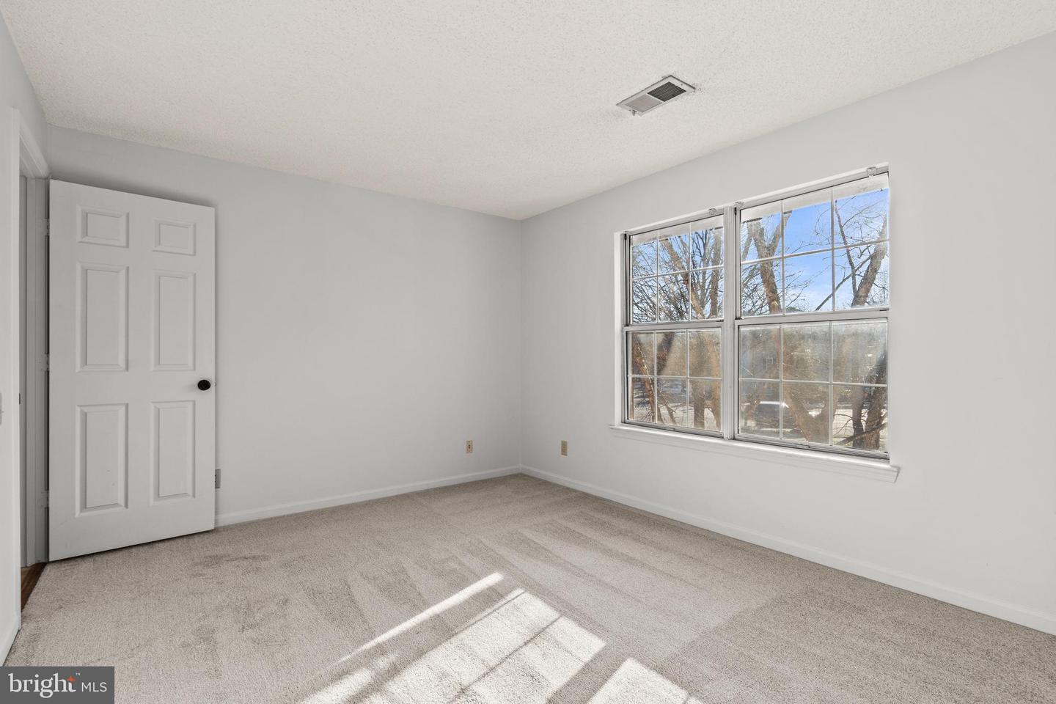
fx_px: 469
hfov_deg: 96.7
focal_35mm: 16
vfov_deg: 73.7
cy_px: 352
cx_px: 528
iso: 500
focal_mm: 16
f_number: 8
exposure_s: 1/13
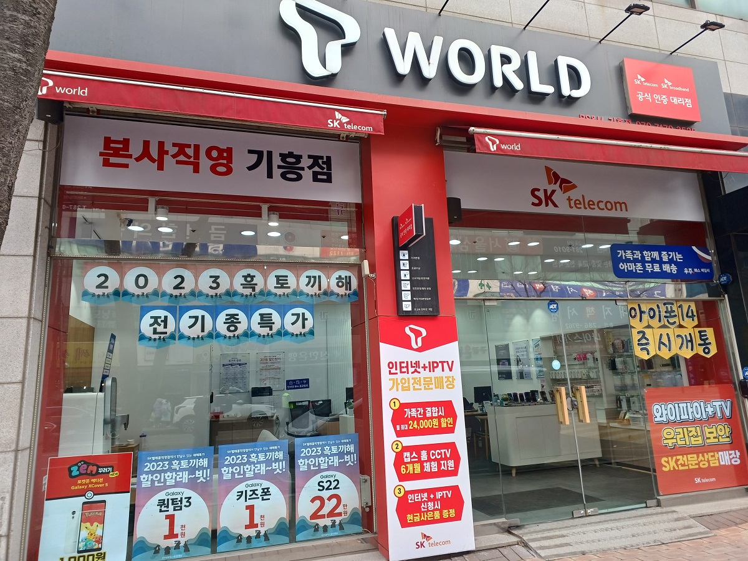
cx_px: 374
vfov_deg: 58.9
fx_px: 497
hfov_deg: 73.9
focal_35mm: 23
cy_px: 280
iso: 32
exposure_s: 1/100
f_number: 1.8
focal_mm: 5.06
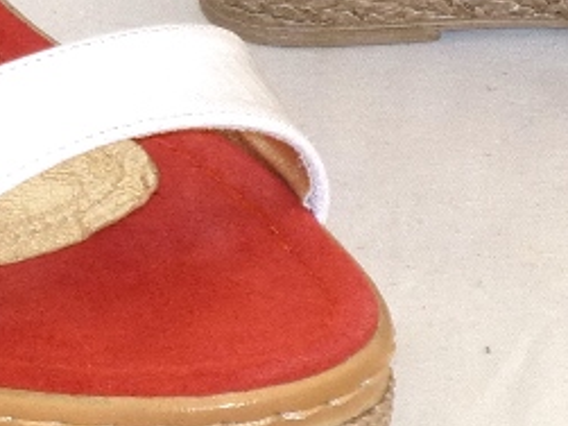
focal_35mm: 440
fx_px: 7216
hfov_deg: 4.5
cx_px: 423
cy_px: -179
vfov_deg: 3.4
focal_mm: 19.5
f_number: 5
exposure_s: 1/40
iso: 160
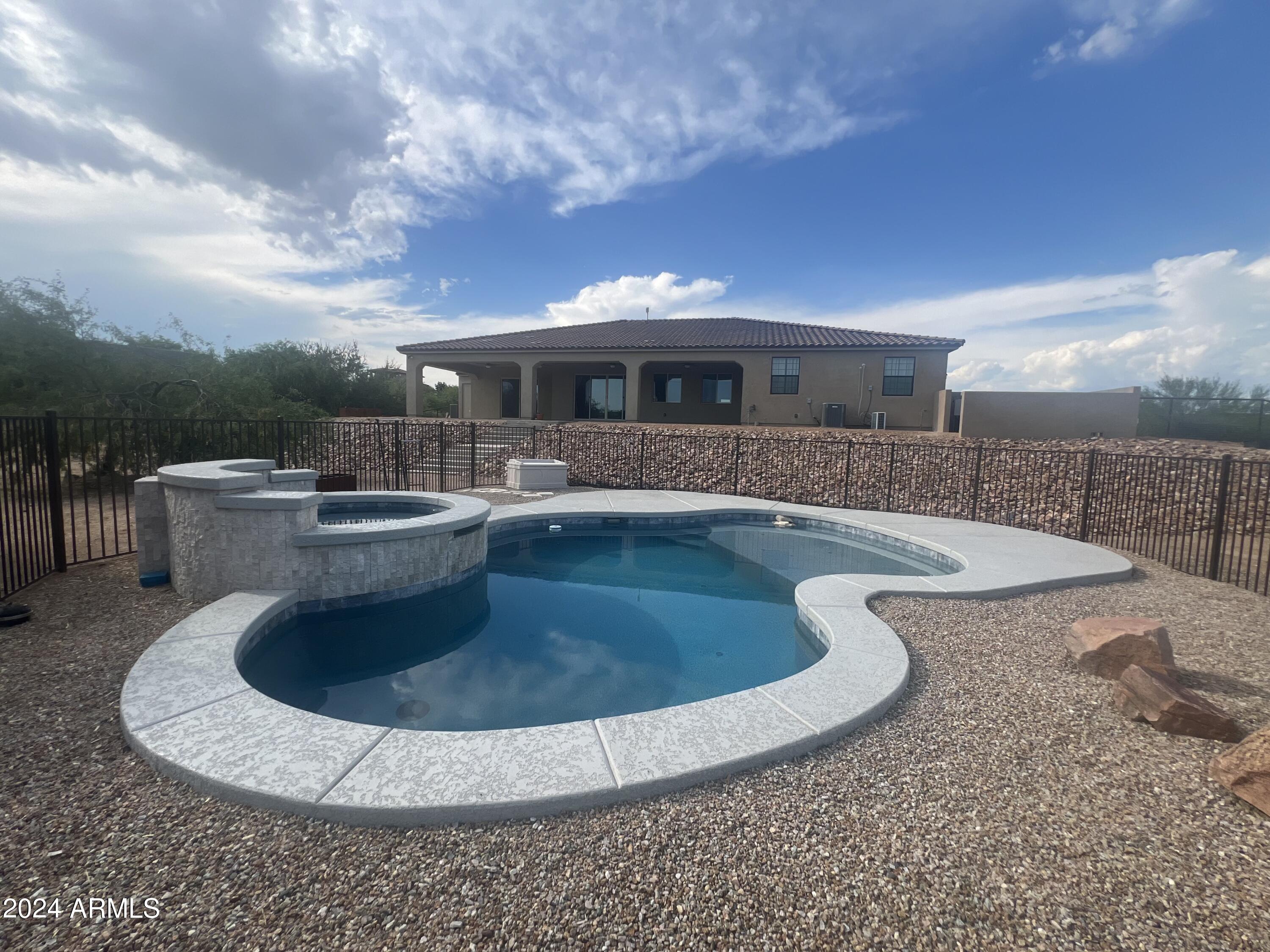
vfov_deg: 89.9
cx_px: 635
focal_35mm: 13
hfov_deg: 106.2
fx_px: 477
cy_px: 476
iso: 32
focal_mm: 1.57
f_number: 1.8
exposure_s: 1/827
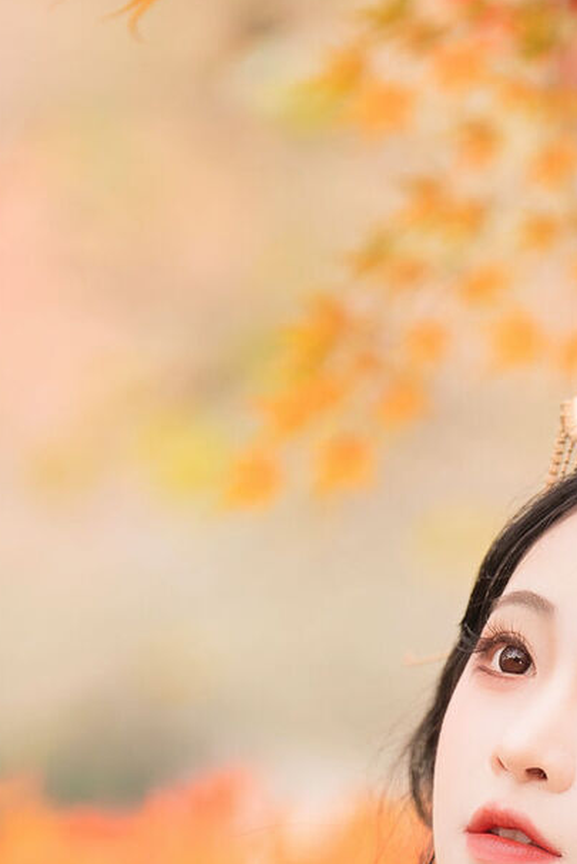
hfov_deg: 2.7
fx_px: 12470
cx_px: 339
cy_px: 989
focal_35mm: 519
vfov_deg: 4.0
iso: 320
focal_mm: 200
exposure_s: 1/200
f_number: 2.8
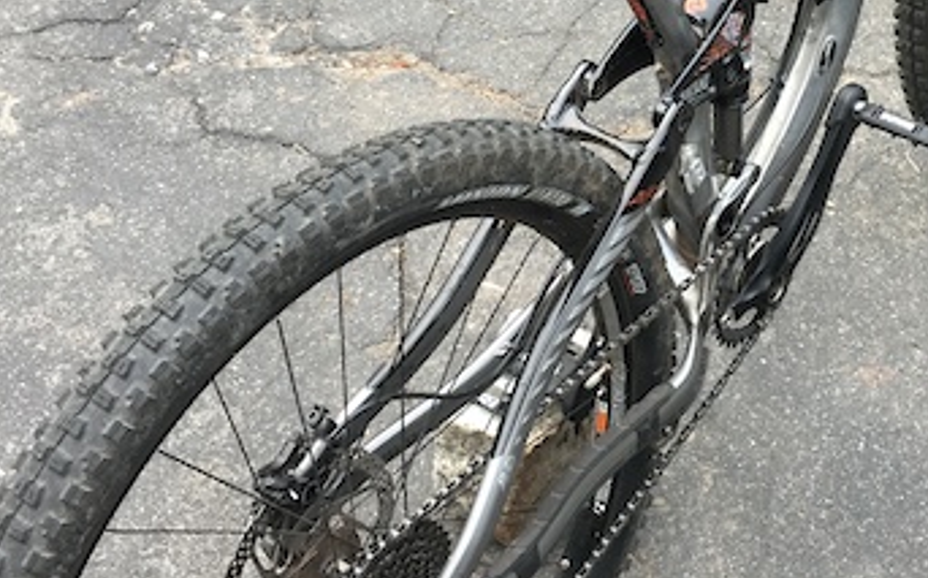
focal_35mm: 72
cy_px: 84
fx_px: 1819
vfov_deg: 17.8
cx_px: 700
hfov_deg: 28.2
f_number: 2.2
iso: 32
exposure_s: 1/120
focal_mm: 4.15
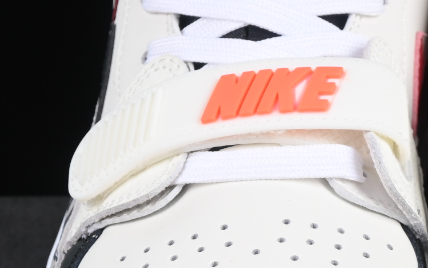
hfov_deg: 7.4
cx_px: 431
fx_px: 3312
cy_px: 226
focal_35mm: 284
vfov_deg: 4.6
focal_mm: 50
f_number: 7.1
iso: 160
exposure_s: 1/60
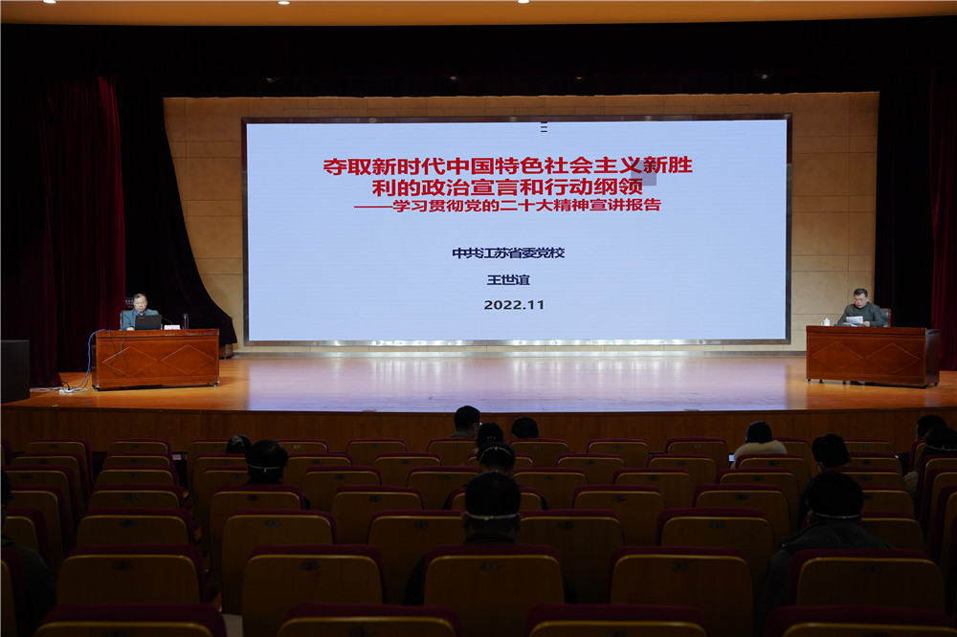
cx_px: 478
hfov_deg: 44.0
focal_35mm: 45
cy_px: 318
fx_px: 1185
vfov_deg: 30.1
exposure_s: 1/80
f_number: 4.5
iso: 100
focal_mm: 44.6
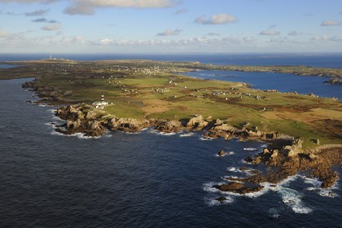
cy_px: 114
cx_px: 171
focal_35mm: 34
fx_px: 323
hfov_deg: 55.8
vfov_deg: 38.9
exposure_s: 1/1000
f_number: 6.3
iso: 400
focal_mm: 34
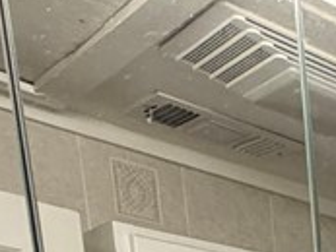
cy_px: 640
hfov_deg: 15.7
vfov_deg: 12.8
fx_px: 806
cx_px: 756
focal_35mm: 83
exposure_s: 1/120
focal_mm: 2.22
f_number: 2.2
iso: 320
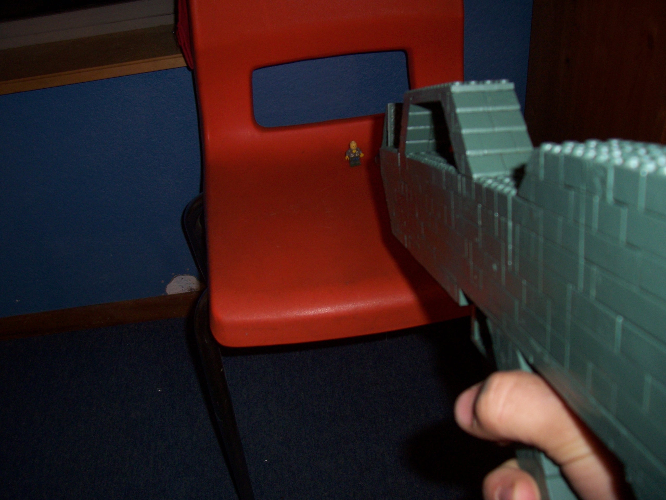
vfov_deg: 41.8
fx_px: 654
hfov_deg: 54.0
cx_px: 333
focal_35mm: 34
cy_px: 250
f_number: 2.7
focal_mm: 5.6
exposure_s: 1/60
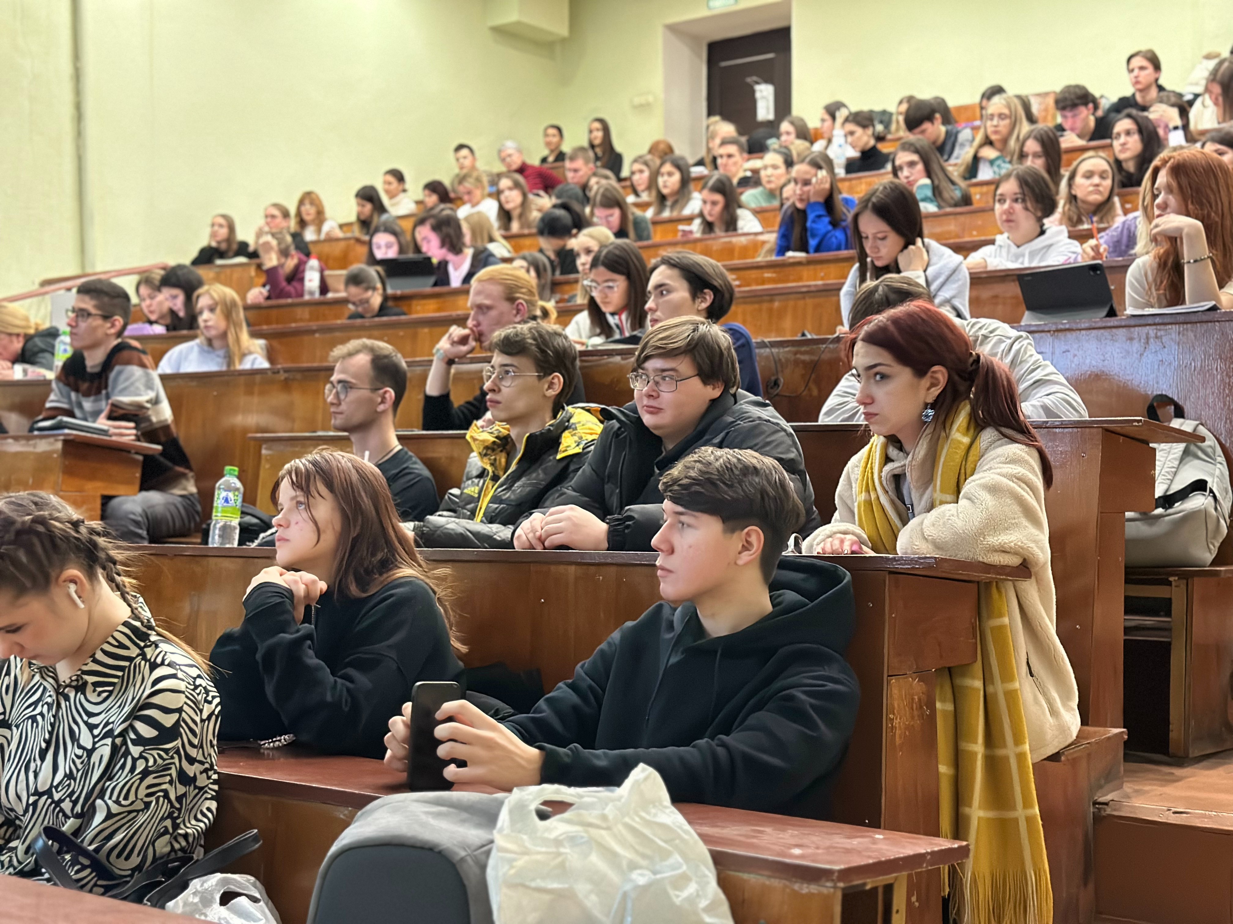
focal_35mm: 48
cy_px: 462
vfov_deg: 30.3
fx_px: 1710
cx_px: 616
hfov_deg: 39.7
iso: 800
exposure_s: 1/25
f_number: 1.78
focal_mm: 6.86
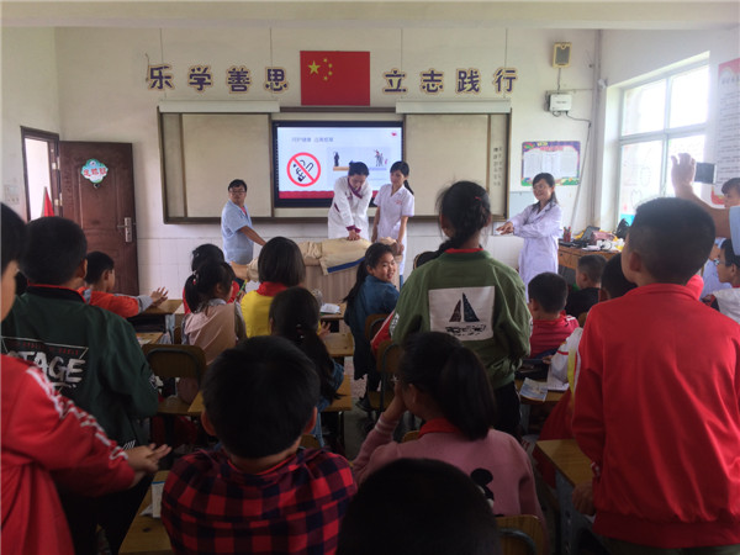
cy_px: 278
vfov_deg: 48.2
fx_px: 620
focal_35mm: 29
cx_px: 370
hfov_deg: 61.7
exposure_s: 1/50
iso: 40
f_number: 2.2
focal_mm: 4.15
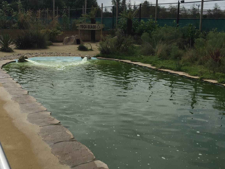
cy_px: 65
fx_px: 260
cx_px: 85
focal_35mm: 40
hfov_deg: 46.4
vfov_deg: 35.8
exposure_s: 1/4405
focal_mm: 4.15
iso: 32
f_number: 2.2
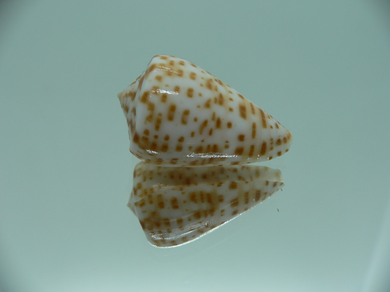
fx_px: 394
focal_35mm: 35
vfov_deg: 40.7
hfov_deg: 52.6
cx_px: 195
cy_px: 146
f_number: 2.8
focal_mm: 4.6
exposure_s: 1/80
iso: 80
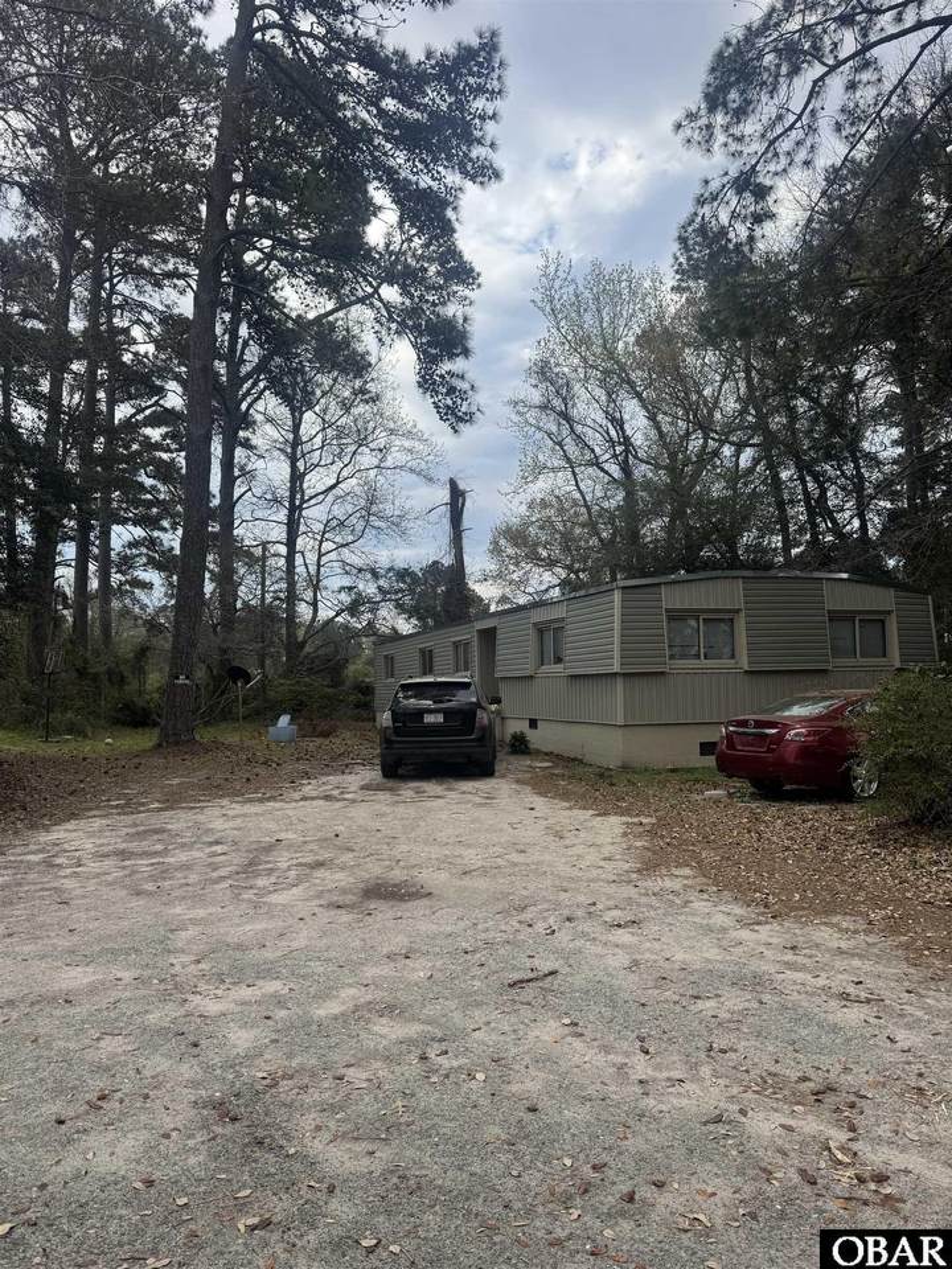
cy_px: 634
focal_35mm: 24
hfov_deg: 56.8
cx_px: 476
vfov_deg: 71.6
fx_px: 880
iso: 80
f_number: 1.78
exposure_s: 1/2331
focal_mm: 6.76
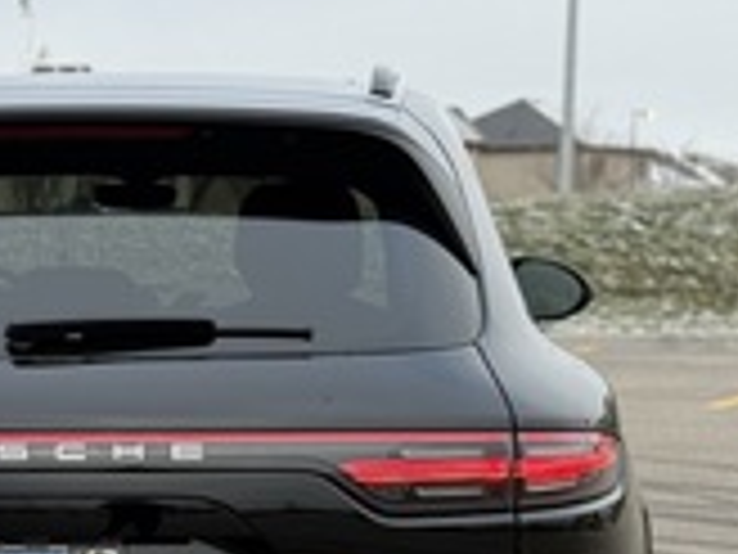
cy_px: 655
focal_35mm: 123
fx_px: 2622
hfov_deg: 15.9
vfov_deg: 11.8
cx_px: 130
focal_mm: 6.76
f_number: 1.78
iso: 100
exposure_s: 1/566
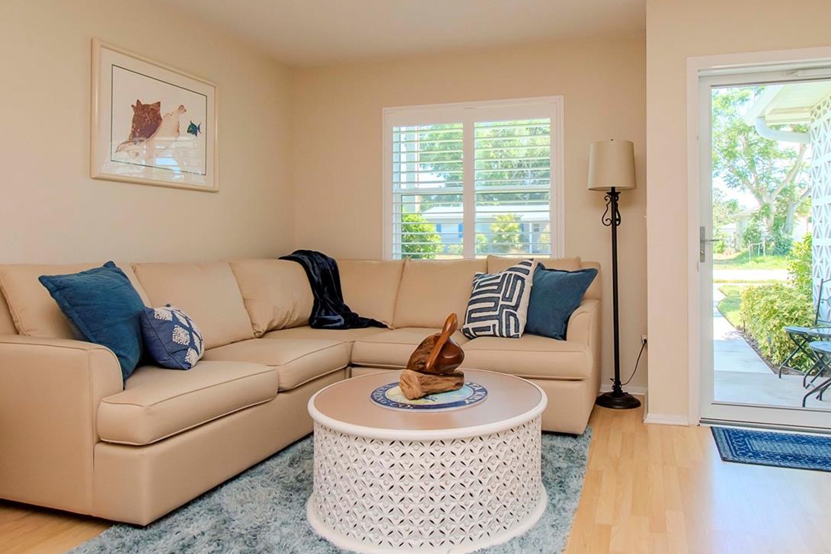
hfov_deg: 78.6
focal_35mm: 22
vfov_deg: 57.1
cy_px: 254
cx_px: 427
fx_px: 508
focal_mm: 10
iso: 640
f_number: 9
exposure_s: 1/160
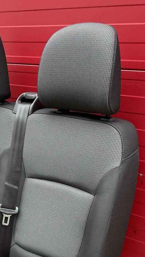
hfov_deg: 21.3
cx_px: 11
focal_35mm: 55
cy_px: 236
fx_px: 376
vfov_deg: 35.4
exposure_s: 1/116
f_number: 1.6
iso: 125
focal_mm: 4.2
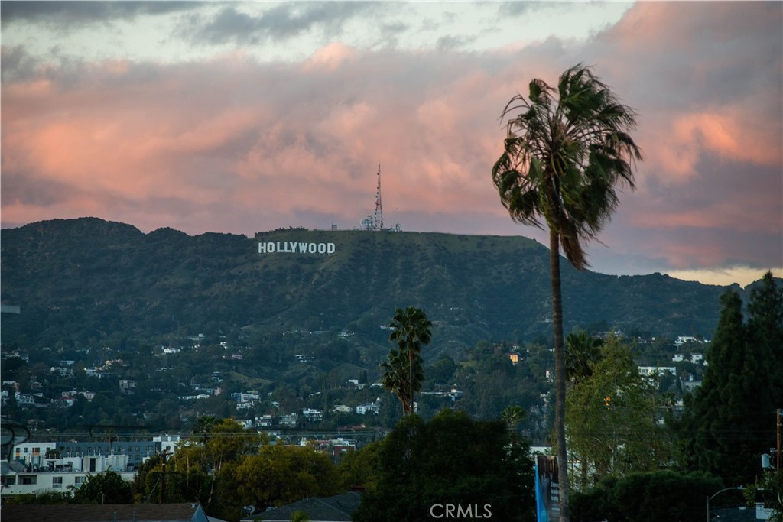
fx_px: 4350
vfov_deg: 6.9
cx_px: 392
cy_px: 261
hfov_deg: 10.3
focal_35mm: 200
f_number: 5.6
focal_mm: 200
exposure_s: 1/60
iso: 400
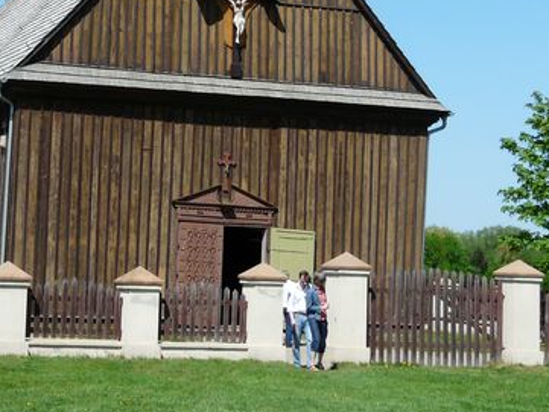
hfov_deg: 19.1
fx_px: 1618
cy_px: 50
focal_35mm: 102
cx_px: 134
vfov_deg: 14.4
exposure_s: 1/500
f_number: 5.6
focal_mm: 7.5
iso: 100
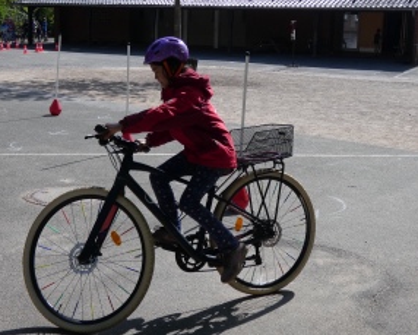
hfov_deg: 33.6
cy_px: 127
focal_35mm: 56
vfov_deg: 27.1
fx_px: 693
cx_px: 216
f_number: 3.6
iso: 80
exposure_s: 1/1000
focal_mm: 7.3
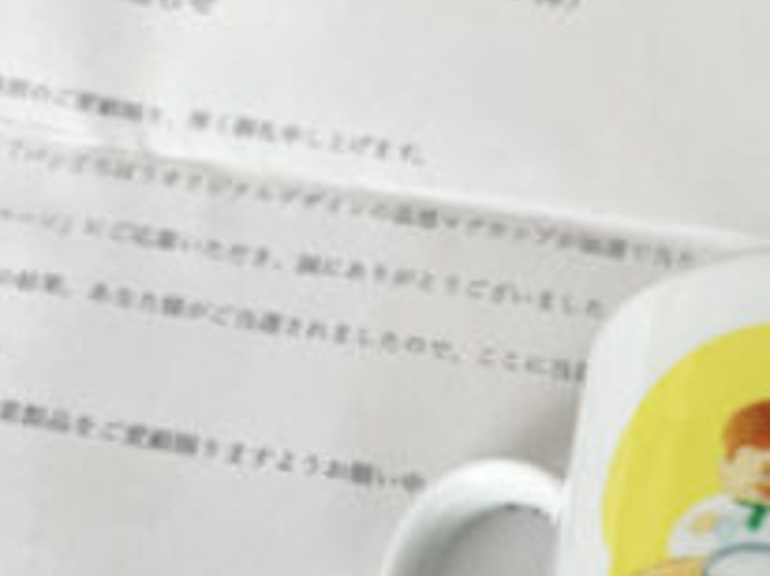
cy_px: 501
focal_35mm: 64
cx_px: 432
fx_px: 1422
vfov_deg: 22.4
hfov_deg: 30.3
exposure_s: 1/121
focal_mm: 4.2
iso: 80
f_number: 1.6
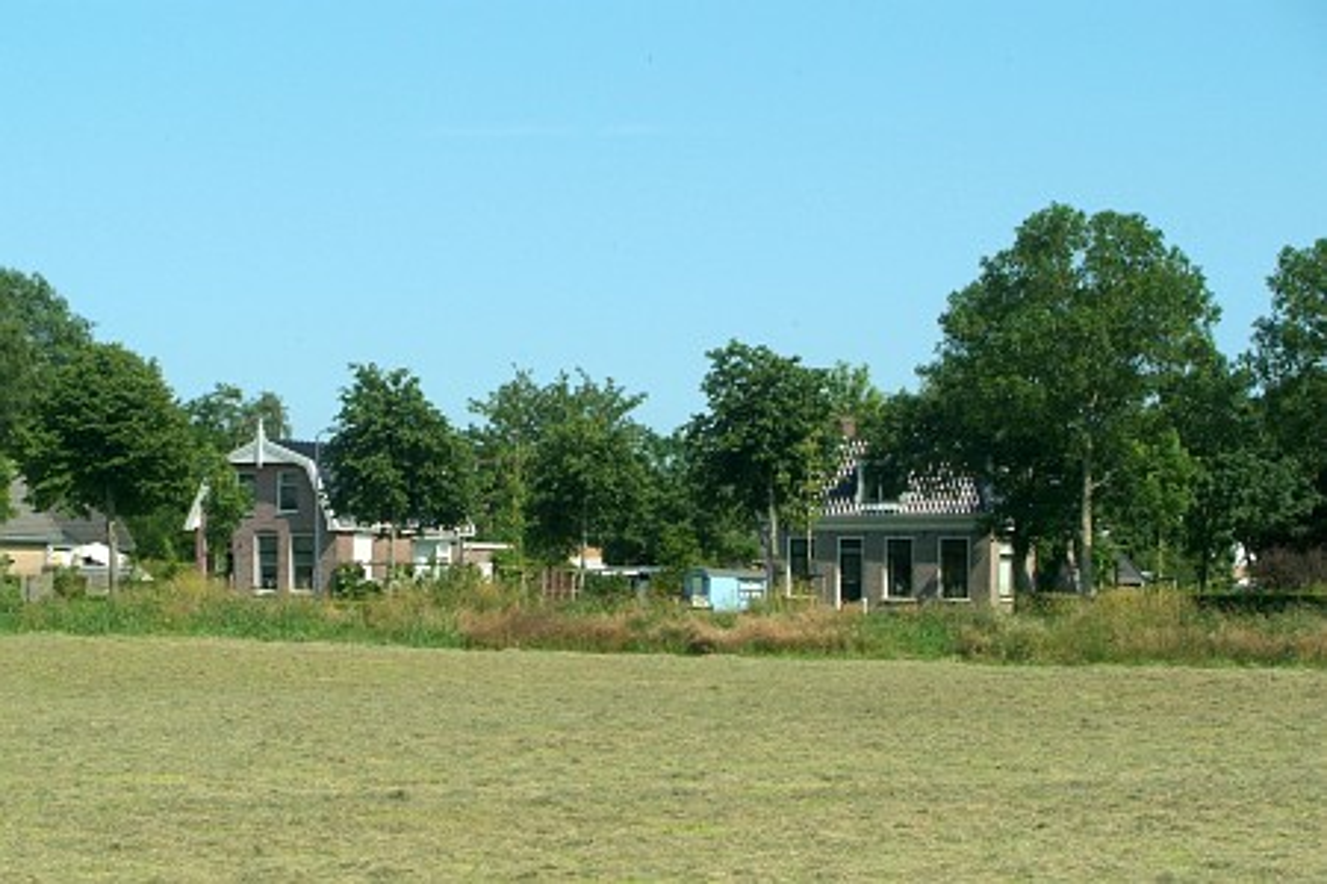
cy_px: 442
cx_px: 664
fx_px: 2764
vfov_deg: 18.2
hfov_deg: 27.0
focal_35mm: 75
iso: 400
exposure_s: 1/1000
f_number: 11
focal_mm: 50
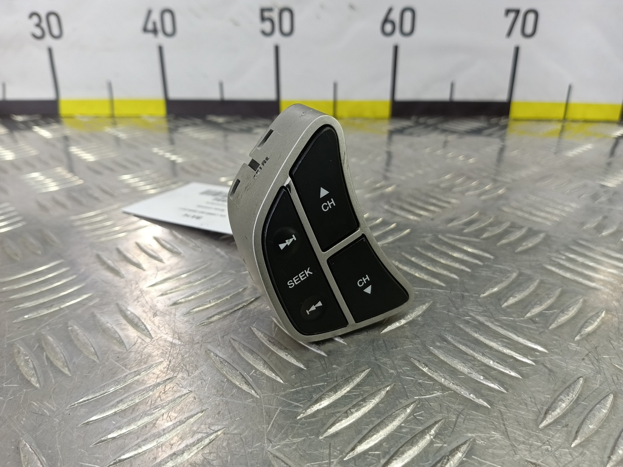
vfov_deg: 58.9
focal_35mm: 23
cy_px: 234
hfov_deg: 73.9
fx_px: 414
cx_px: 312
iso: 134
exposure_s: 1/50
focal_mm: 4.11
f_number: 1.6
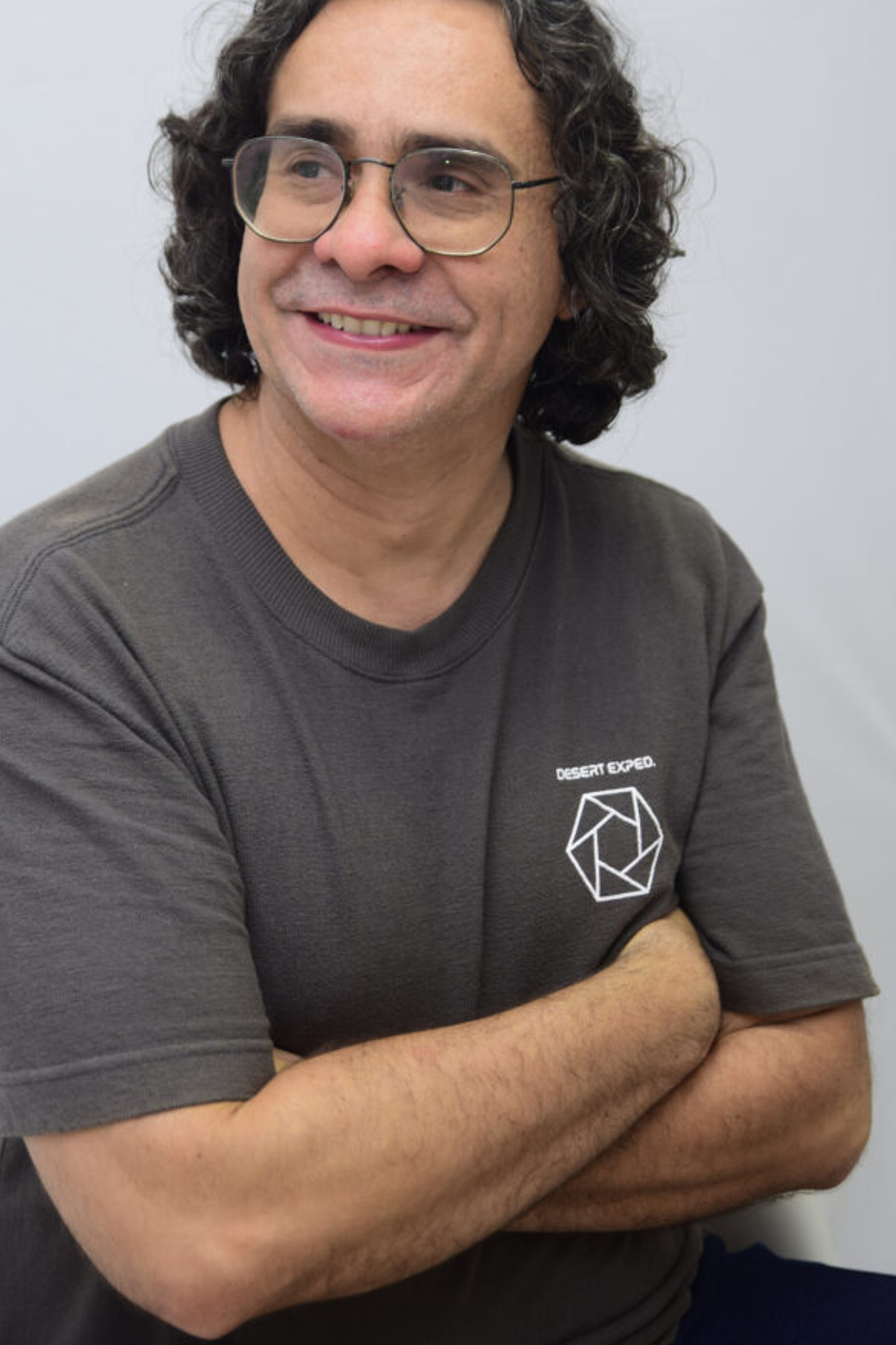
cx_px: 422
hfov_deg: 19.4
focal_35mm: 70
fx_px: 2614
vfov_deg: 28.8
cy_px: 571
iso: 400
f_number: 2.8
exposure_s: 1/125
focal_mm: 40
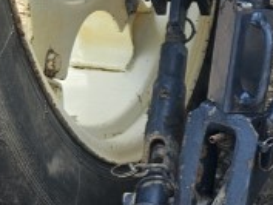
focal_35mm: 133
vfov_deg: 11.0
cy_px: 233
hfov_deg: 13.5
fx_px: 1050
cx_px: 467
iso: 25
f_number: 1.8
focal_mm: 5.4
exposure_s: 1/235
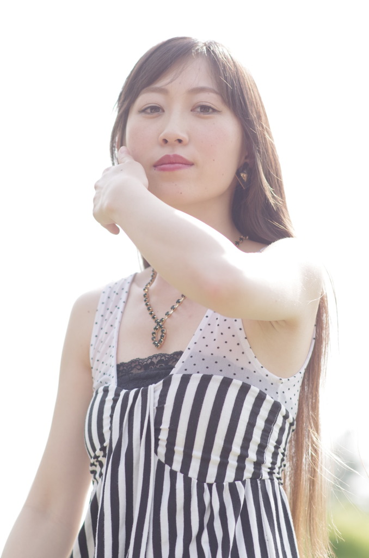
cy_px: 279
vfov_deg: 16.2
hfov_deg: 10.7
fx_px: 1962
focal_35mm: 127
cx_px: 184
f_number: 2.8
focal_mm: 85
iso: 400
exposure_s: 1/1600
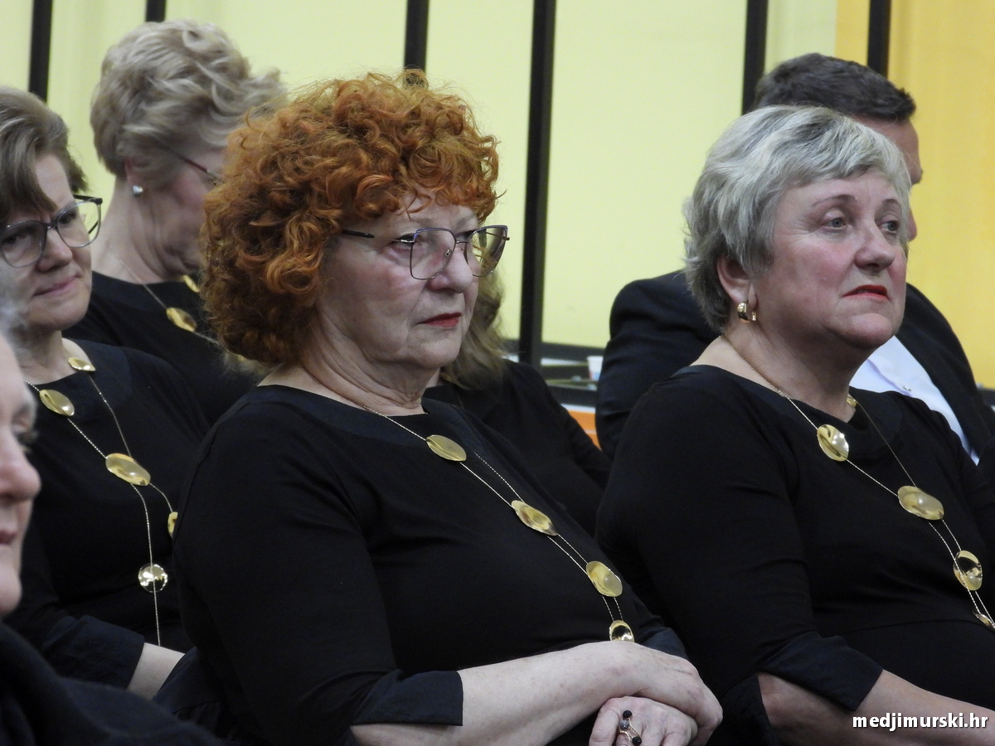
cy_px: 373
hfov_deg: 6.6
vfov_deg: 5.0
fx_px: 8623
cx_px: 498
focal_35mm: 300
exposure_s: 1/30
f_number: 4.5
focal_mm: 53.9
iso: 800
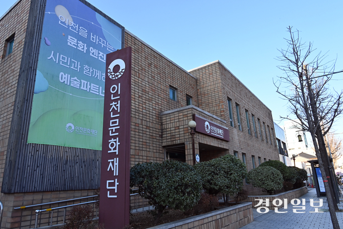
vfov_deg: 53.1
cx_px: 172
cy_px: 114
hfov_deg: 73.7
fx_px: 229
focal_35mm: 24
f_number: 18
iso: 800
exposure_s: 1/125
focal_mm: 24
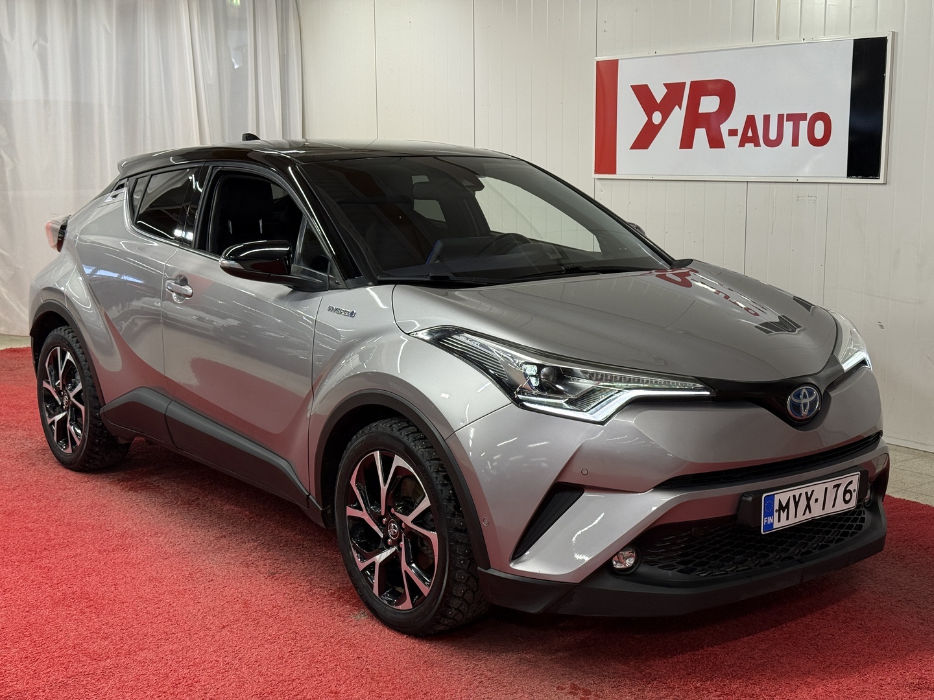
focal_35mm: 48
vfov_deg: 30.3
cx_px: 467
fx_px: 1295
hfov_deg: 39.7
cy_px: 350
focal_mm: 6.76
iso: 80
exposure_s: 1/100
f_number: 1.78
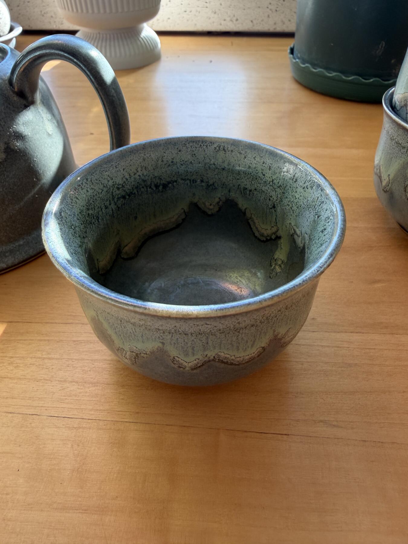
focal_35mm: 24
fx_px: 377
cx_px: 204
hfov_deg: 56.8
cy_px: 272
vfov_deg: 71.6
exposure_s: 1/121
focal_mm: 2.22
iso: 80
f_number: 2.2
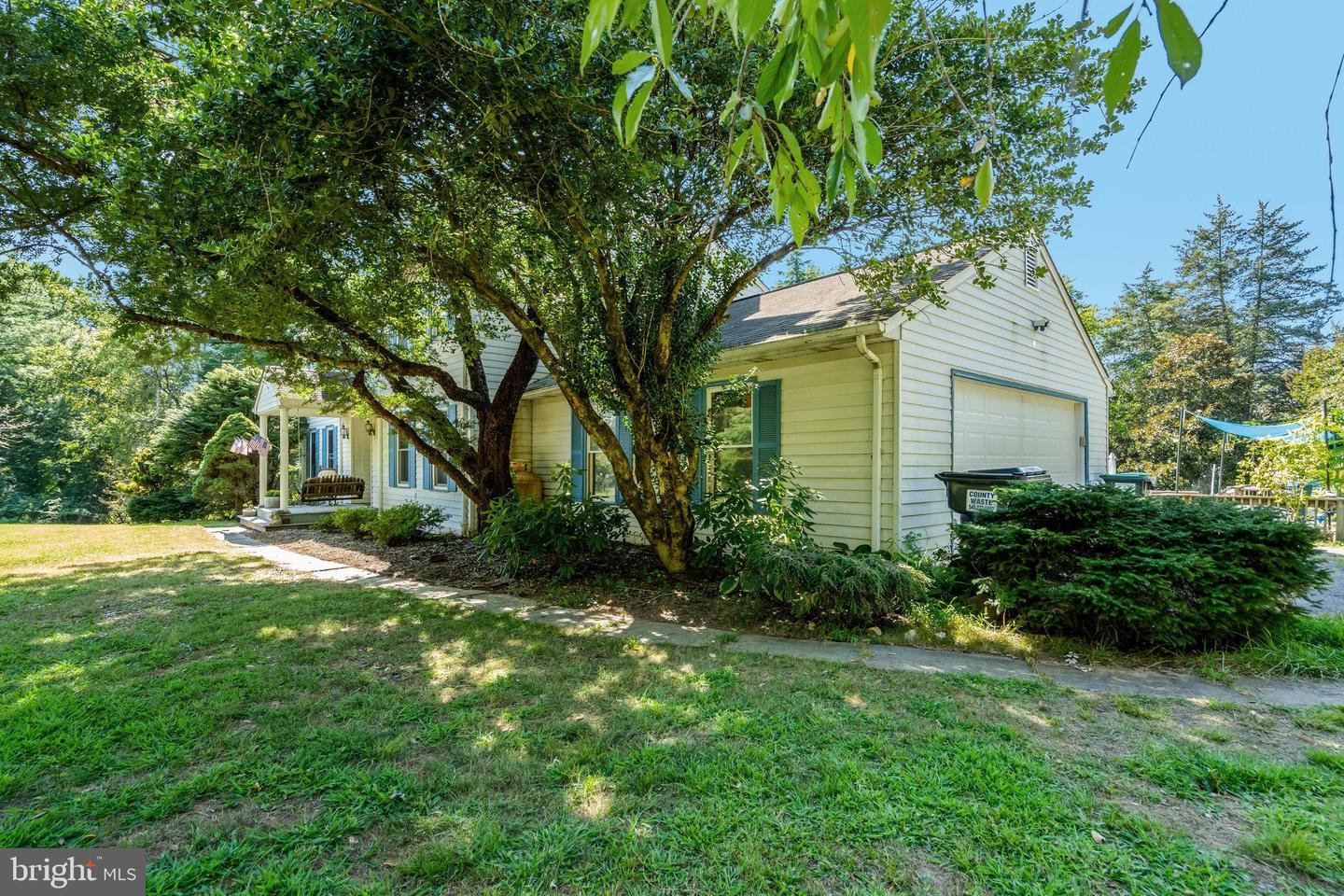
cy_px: 448
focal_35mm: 16
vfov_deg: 73.7
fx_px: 597
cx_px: 672
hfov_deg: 96.7
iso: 1250
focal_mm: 16
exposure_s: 1/160
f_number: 8
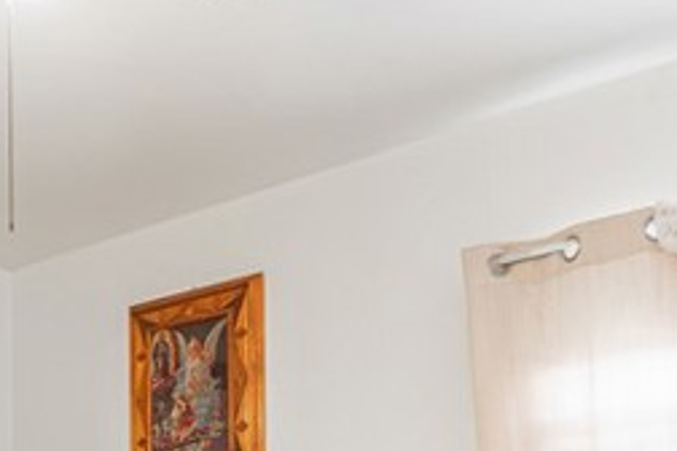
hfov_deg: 31.6
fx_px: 1147
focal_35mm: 61
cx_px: 91
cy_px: 642
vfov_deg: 19.8
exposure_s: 1/1.67
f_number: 7.1
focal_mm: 10
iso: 320
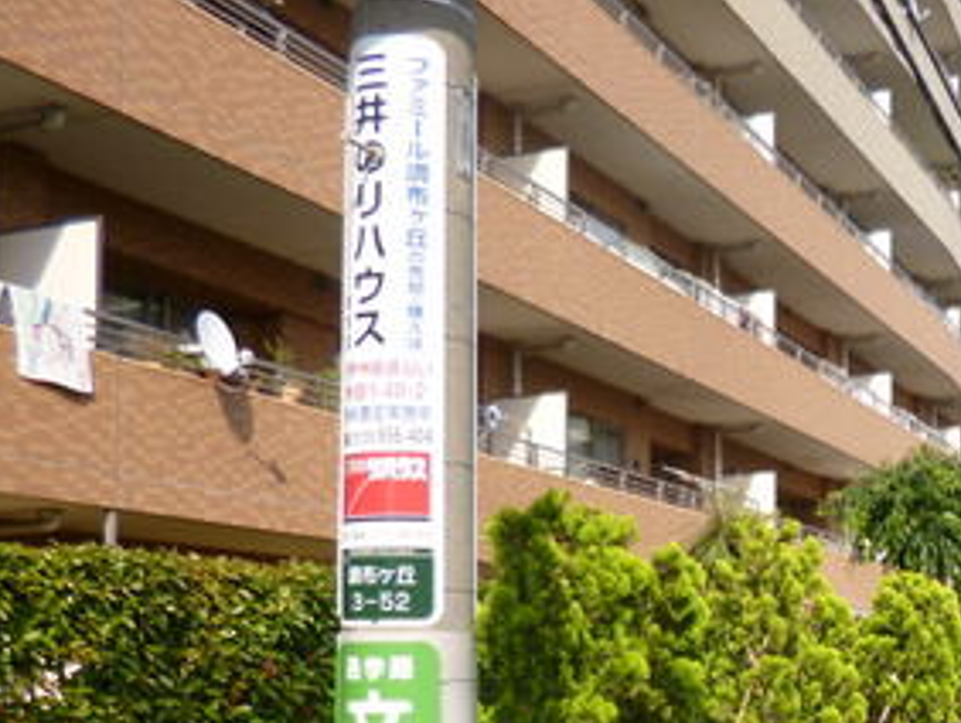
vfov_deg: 27.5
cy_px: 655
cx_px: 954
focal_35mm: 51
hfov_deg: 34.2
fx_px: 1417
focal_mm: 4.3
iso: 100
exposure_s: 1/800
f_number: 2.5
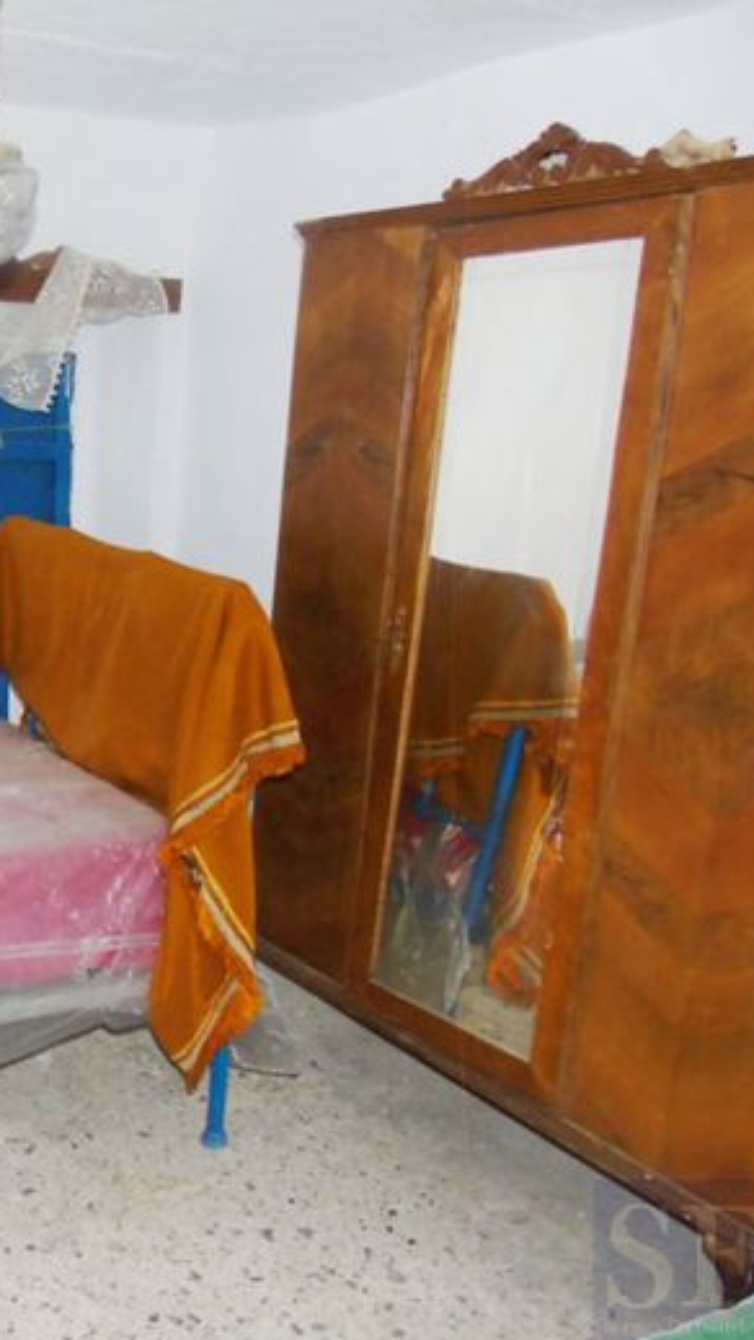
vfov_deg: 54.0
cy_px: 676
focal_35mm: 37
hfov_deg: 28.2
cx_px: -136
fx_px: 1315
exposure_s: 1/30
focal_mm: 4.4
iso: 200
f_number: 3.4
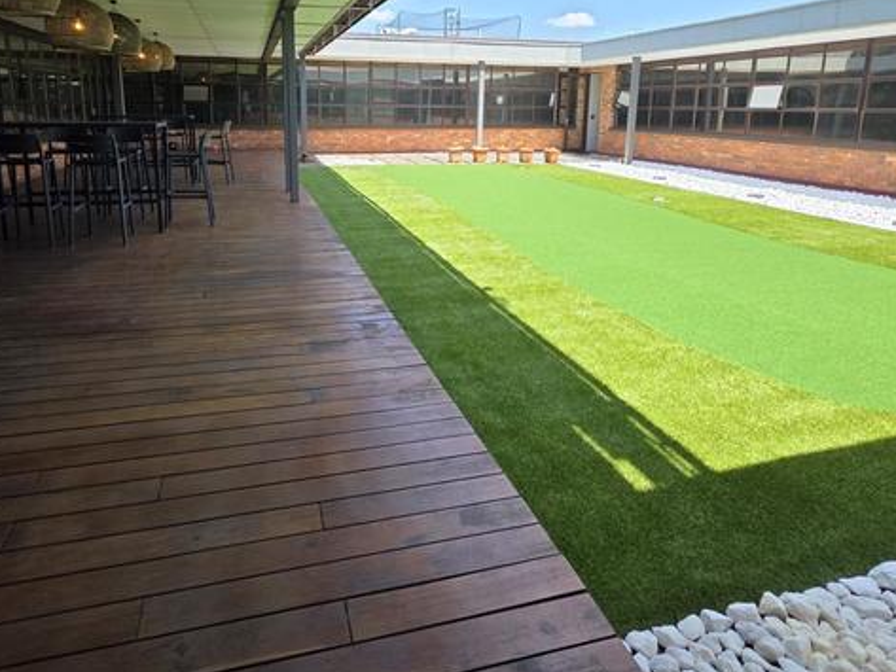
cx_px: 411
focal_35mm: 22
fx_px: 570
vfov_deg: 59.5
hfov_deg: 76.2
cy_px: 218
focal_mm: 2.2
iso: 100
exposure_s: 1/2000
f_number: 1.9
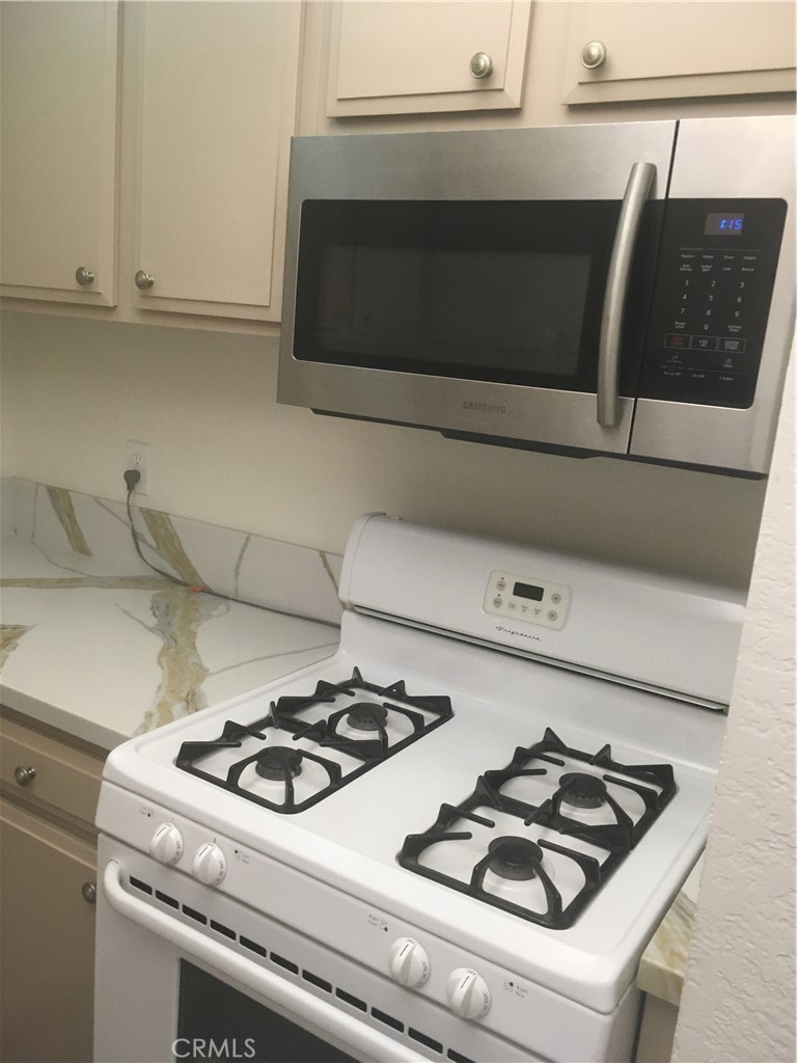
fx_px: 890
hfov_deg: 48.2
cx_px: 398
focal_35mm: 29
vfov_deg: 61.7
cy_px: 532
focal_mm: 4.15
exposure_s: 1/30
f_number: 2.2
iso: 100
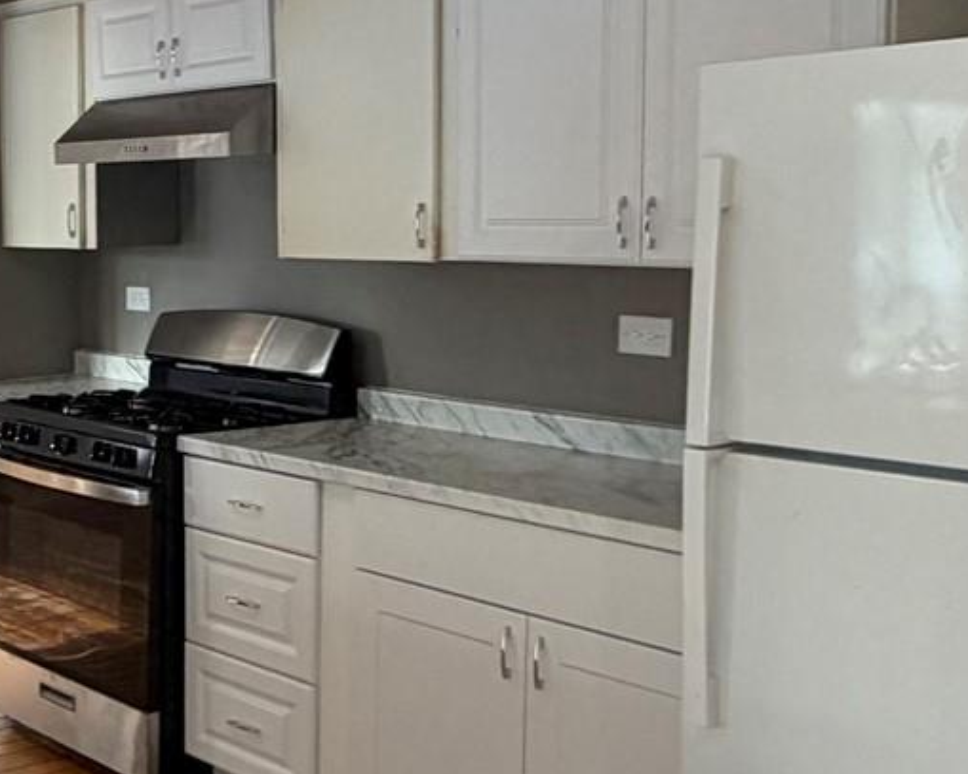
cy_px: 348
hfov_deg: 31.1
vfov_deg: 27.6
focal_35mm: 55
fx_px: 1575
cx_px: -44
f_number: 2.2
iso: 160
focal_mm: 2.22
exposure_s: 1/121
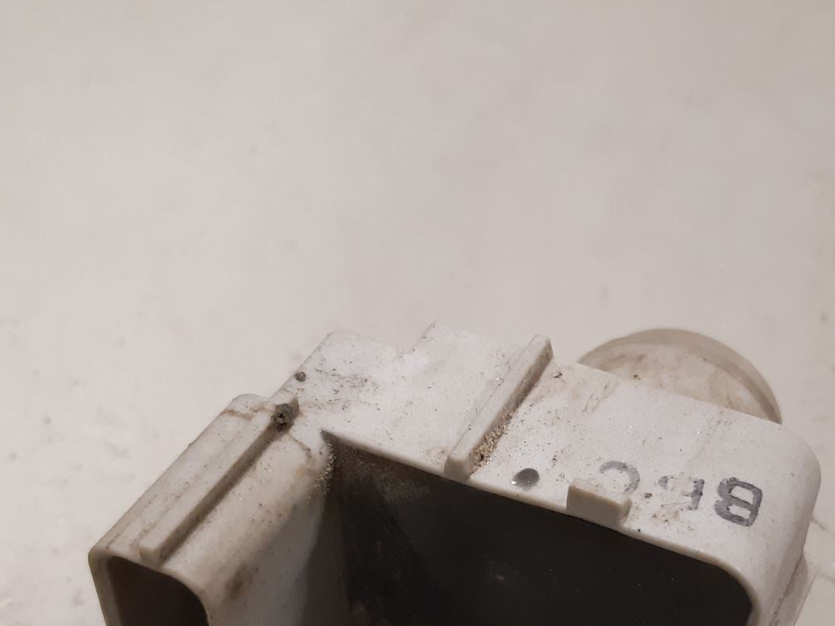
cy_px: 584
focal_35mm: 52
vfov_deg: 26.9
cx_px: 529
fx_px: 1254
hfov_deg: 36.6
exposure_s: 1/50
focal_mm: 3.93
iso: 200
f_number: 1.7
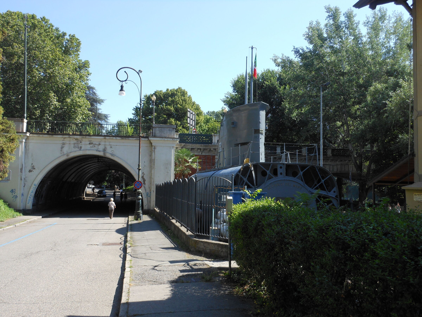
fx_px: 402
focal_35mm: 33
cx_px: 211
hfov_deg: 55.4
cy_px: 158
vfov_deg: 42.9
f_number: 4
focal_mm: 5.9
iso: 100
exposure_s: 1/320
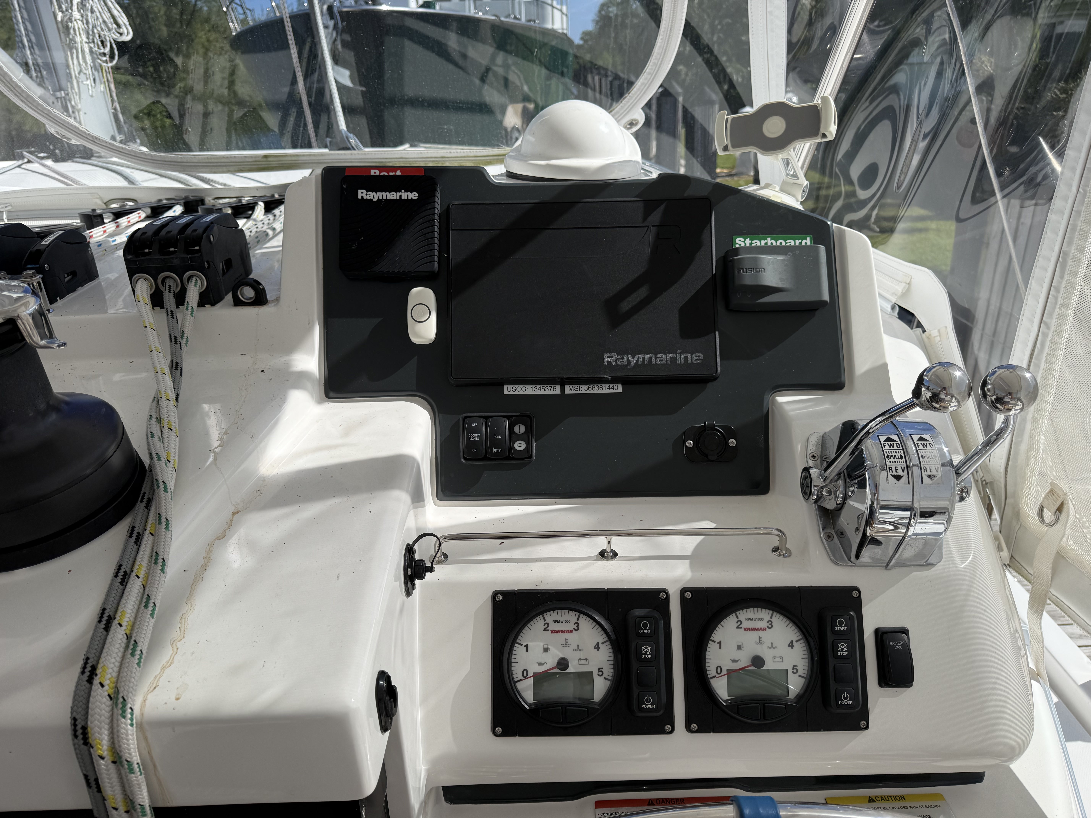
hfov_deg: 71.6
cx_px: 546
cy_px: 409
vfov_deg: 56.8
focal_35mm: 24
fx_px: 756
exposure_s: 1/6711
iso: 80
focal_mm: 6.76
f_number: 1.78
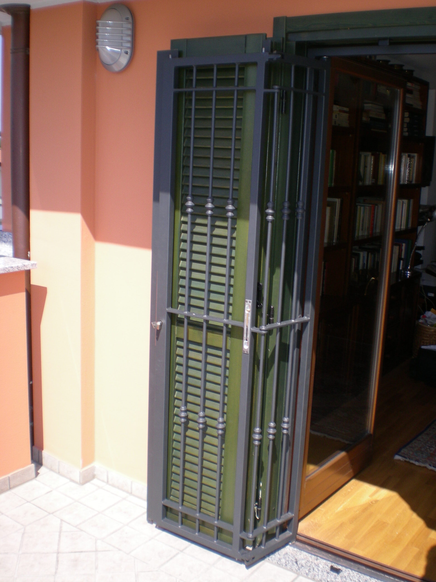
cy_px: 291
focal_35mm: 38
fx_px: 638
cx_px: 218
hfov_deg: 37.7
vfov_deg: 49.0
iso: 77
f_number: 4.6
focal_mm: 6.3
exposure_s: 1/301
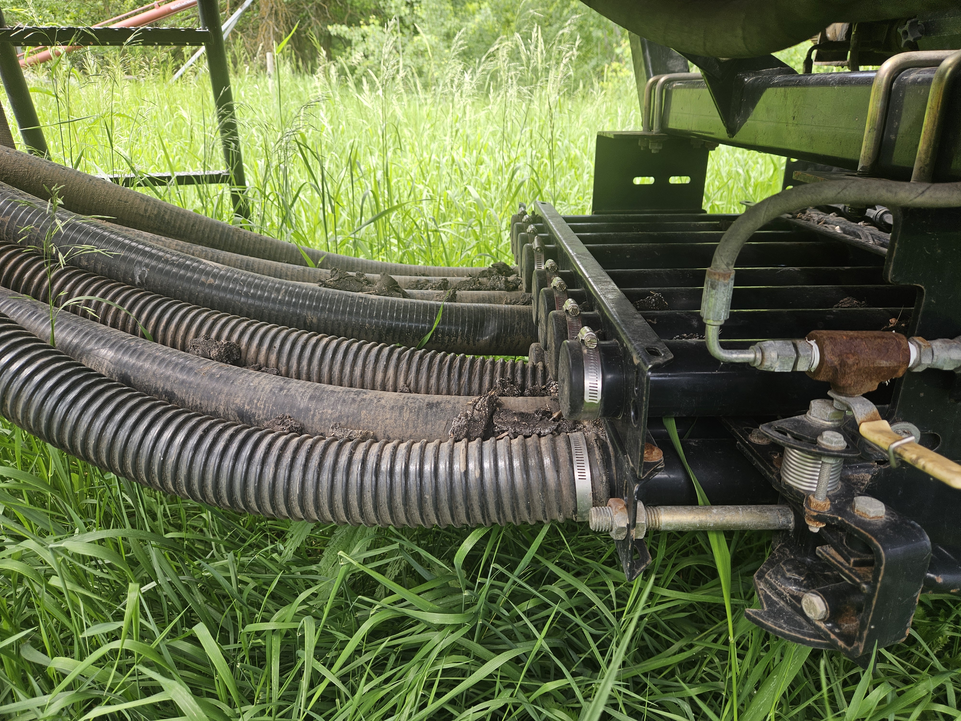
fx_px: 639
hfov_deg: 73.9
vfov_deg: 58.9
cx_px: 480
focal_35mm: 23
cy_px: 360
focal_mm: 5.4
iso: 25
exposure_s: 1/180
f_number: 1.8
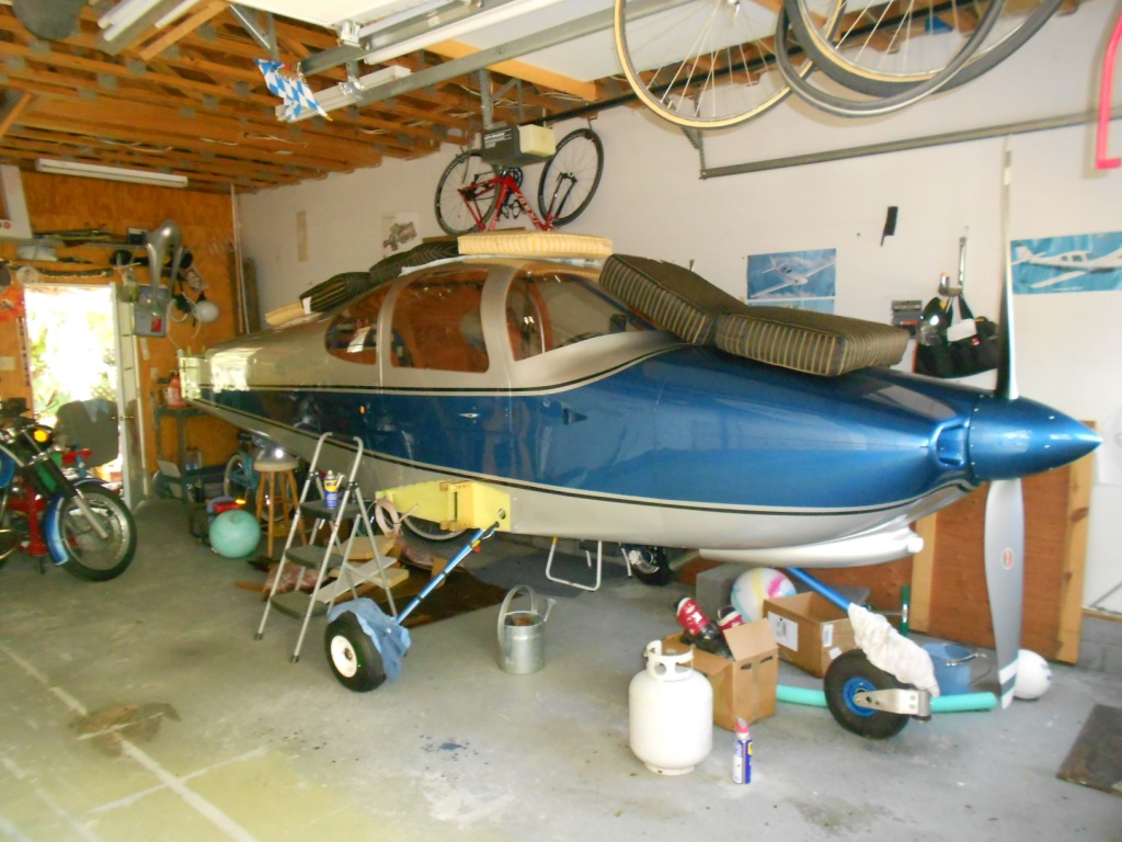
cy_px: 421
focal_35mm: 26
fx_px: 843
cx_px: 561
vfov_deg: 53.1
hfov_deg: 67.3
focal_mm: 4.6
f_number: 3.2
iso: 640
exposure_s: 1/25
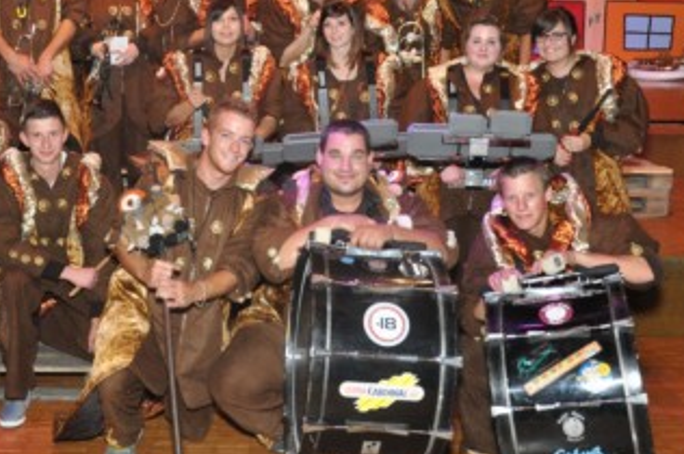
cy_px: 147
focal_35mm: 50
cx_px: 253
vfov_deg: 26.9
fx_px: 945
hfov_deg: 39.5
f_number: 4
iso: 800
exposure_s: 1/60
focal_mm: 21
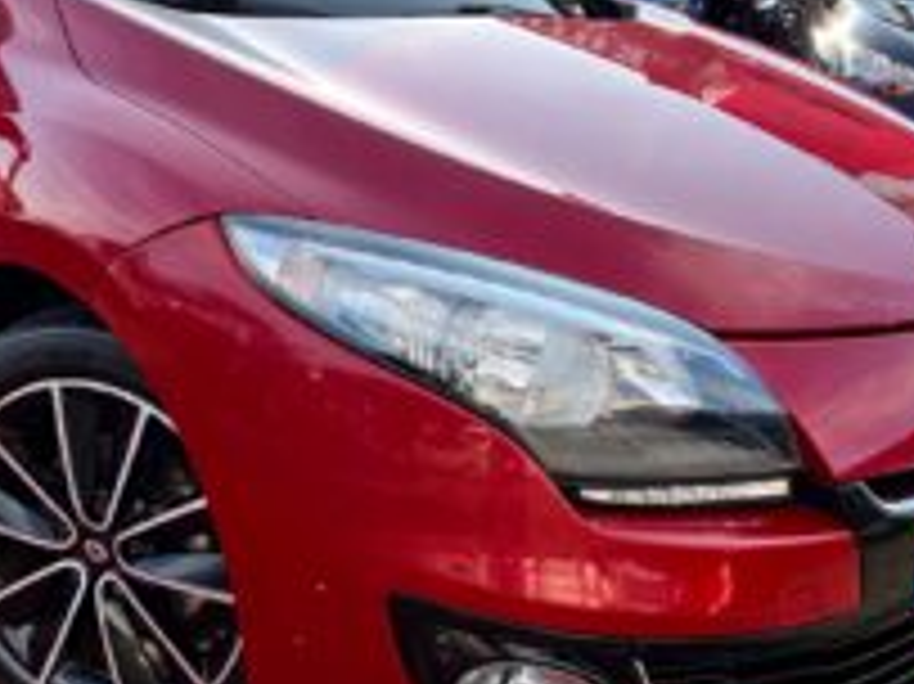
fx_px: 1267
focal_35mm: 48
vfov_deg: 30.1
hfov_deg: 39.2
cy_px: 250
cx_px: 308
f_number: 1.5
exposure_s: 1/949
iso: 50
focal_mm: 5.7
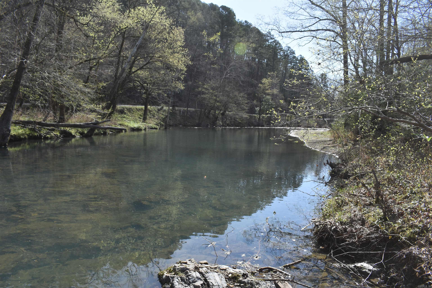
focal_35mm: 27
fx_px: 324
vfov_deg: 47.9
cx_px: 216
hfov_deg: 67.4
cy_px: 144
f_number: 8
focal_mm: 18
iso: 140
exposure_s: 1/250
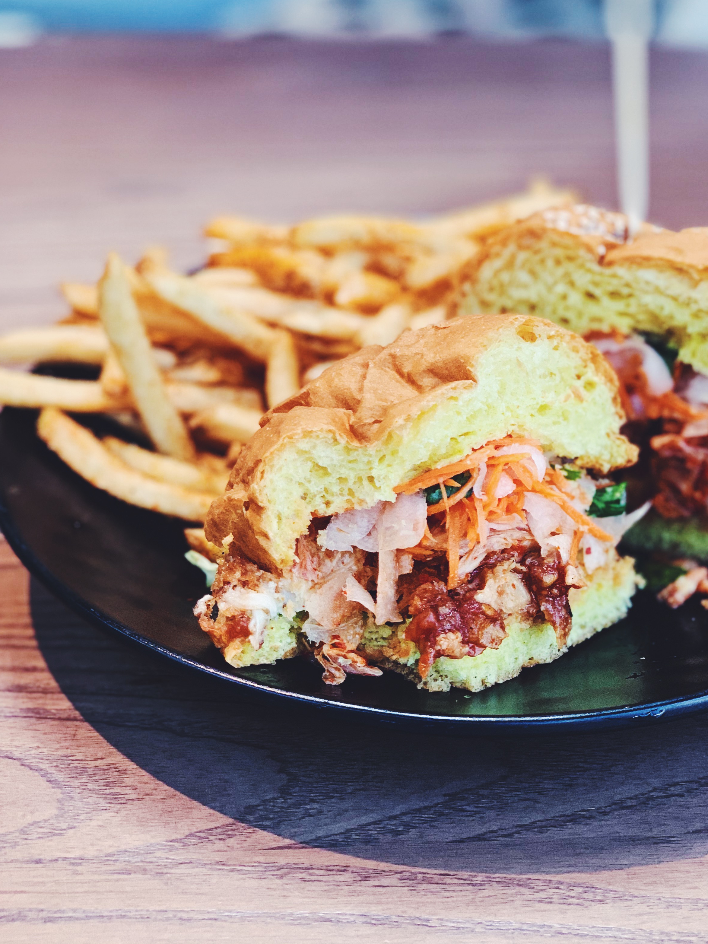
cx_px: 455
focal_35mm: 67
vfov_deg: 28.9
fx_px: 1827
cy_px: 351
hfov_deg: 21.9
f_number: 2.4
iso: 80
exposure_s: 1/120
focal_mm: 6
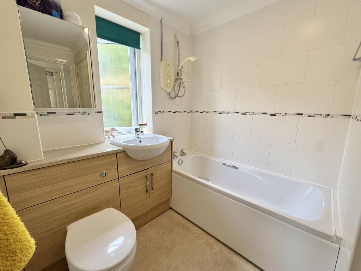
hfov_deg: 102.1
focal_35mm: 14
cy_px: 136
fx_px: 146
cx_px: 180
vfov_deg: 85.7
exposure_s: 1/100
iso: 80
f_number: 2.2
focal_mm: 2.22
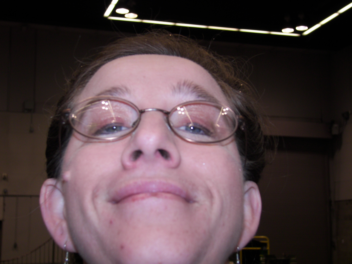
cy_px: 132
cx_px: 176
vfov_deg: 22.9
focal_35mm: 64
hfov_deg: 30.3
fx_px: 651
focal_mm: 10.6
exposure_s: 1/30
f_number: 2.8
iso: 64
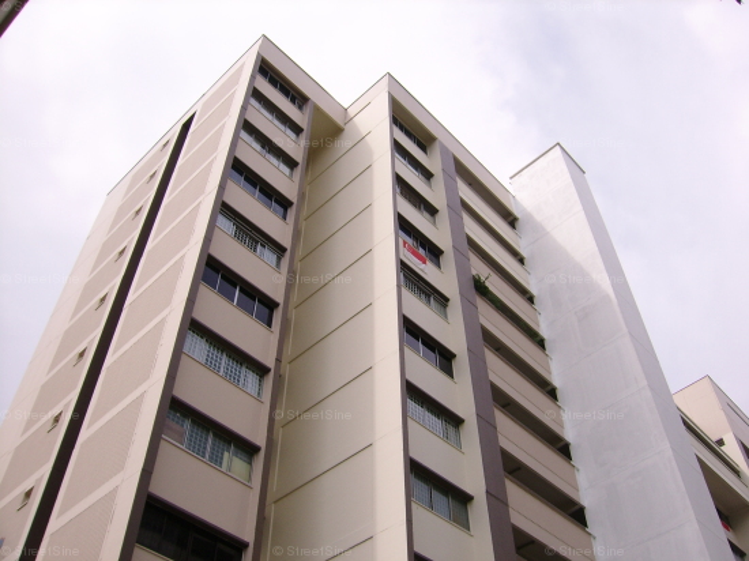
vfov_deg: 40.7
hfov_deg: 52.6
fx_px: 757
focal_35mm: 35
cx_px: 374
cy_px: 280
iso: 50
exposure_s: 1/385
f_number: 5.8
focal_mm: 5.95
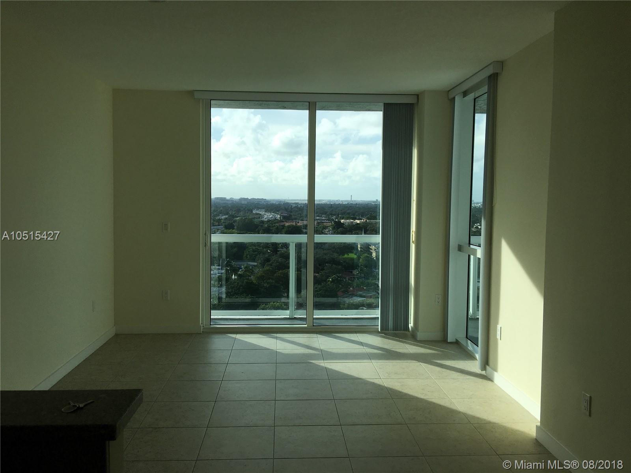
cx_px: 316
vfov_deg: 48.2
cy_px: 236
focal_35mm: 29
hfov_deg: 61.7
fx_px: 529
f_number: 2.2
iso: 25
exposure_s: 1/874
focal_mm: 4.15
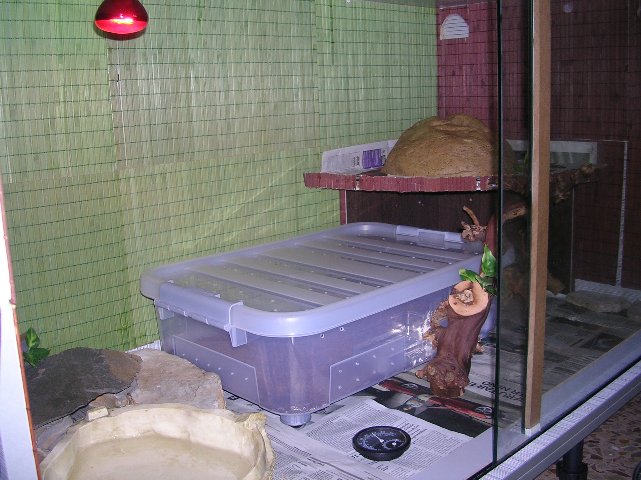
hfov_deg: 49.0
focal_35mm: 38
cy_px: 240
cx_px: 320
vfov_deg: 37.7
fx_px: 704
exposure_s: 1/60.1
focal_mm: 5.8
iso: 50
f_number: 2.8
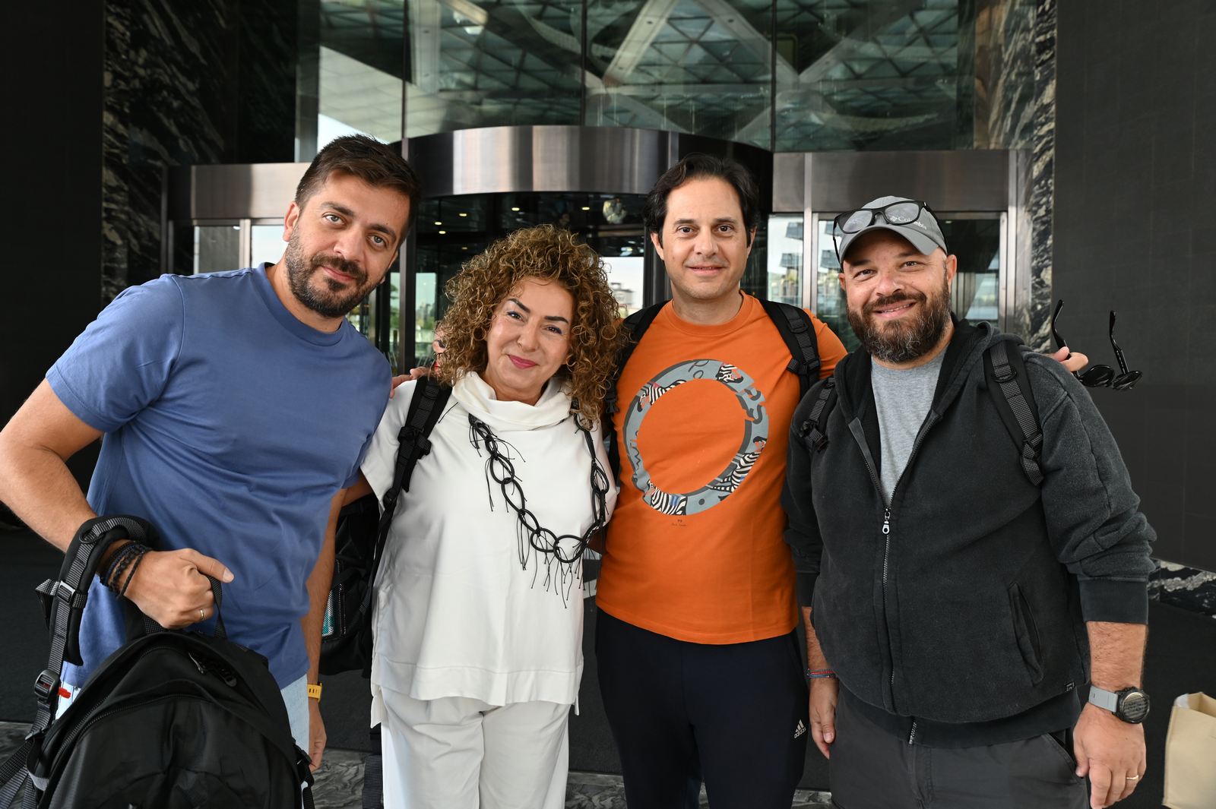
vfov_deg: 44.9
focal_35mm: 29
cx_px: 608
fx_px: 979
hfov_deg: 63.7
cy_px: 404
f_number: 5.6
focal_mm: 29
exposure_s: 1/125
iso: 800
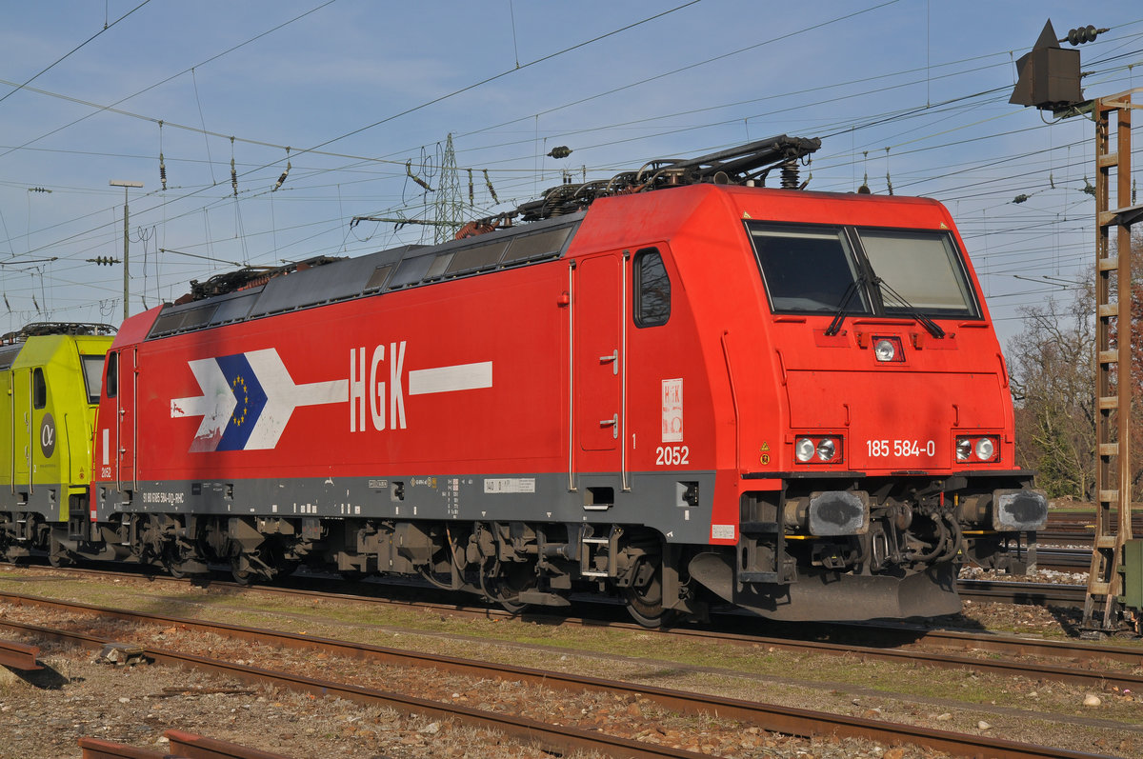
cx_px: 572
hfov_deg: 29.3
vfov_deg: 19.7
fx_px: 2188
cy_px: 380
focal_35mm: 69
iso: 200
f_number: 10
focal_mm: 46
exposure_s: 1/400
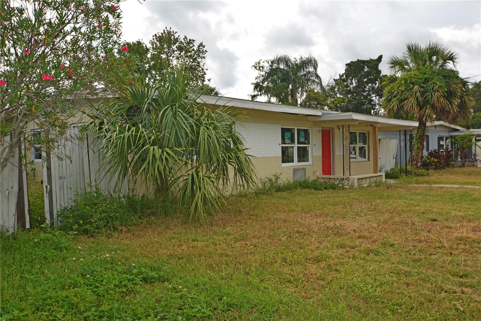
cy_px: 160
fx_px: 401
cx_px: 240
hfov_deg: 61.9
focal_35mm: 30
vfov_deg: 43.6
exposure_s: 1/200
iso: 100
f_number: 7.1
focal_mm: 20
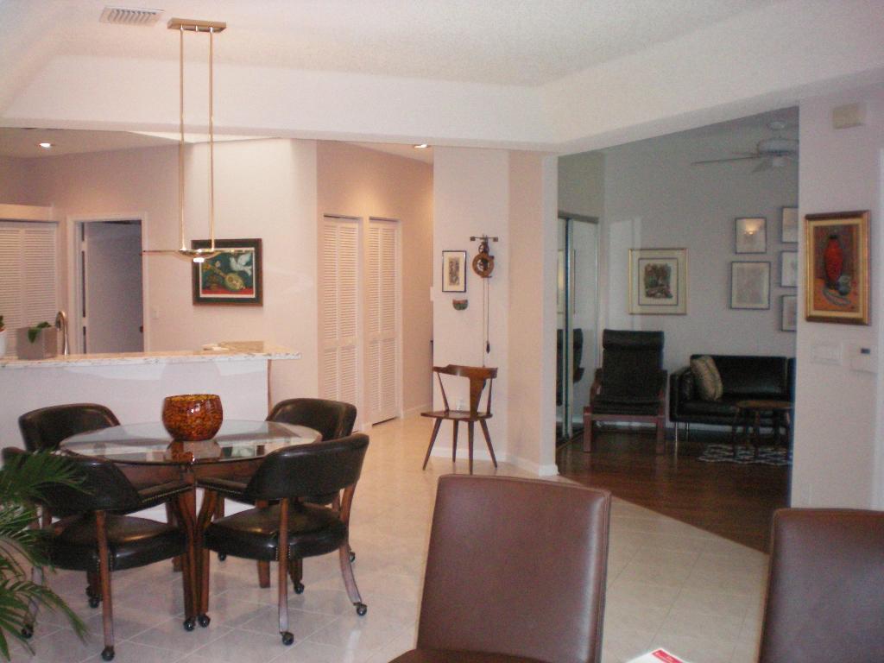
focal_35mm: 38
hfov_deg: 49.0
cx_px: 442
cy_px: 332
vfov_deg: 37.7
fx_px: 970
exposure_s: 1/60
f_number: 3.1
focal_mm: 6.3
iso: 400
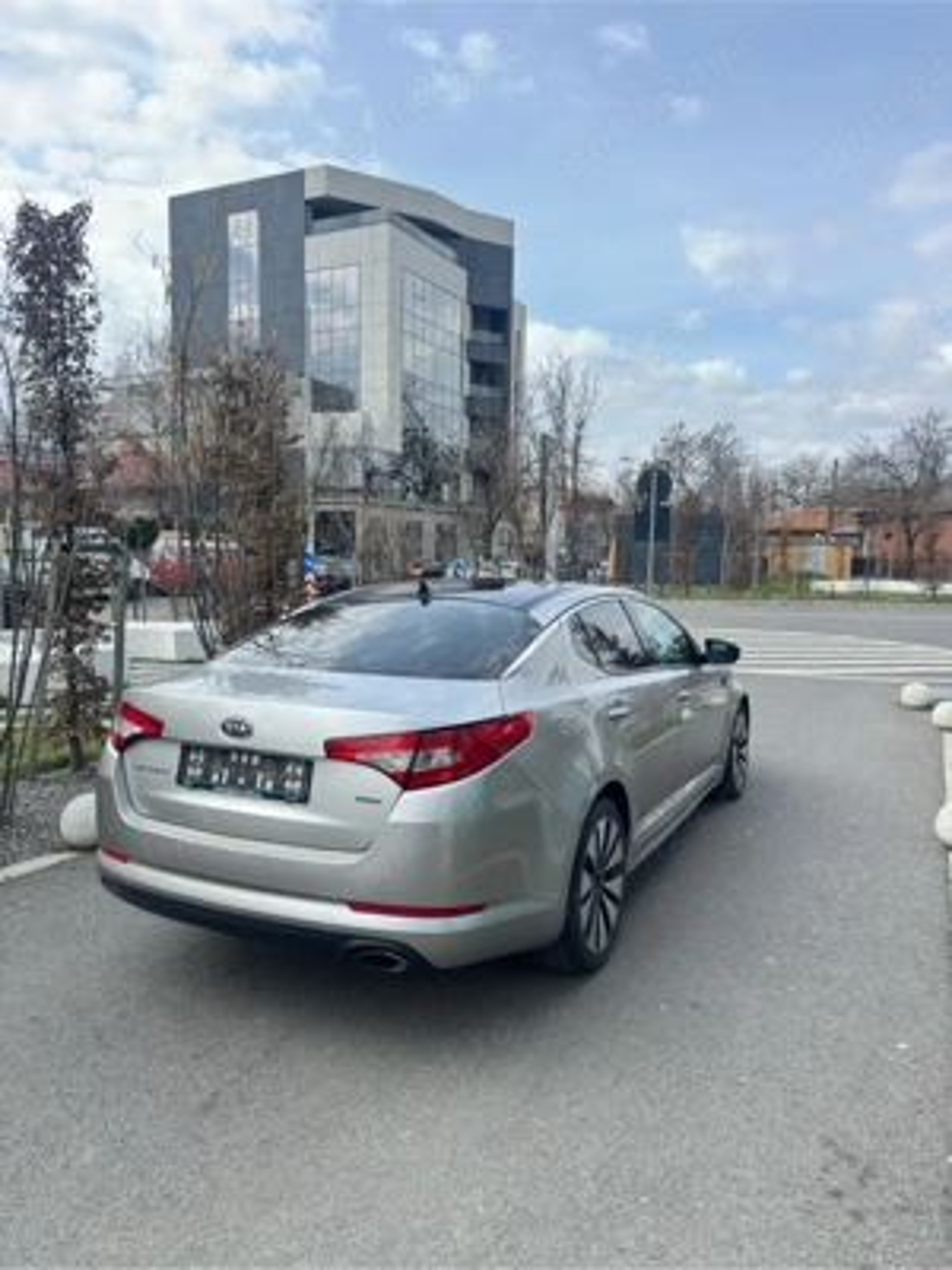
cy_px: 635
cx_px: 476
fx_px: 880
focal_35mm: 24
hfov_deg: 56.8
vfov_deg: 71.6
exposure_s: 1/1590
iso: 100
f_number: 1.78
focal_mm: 6.76
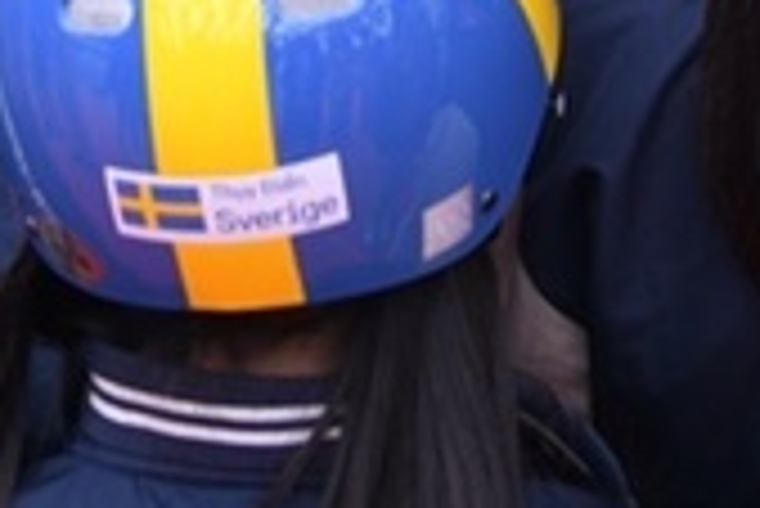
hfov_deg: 12.4
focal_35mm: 165
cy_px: -695
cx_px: 328
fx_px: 3486
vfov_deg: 7.8
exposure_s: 1/125
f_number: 4.5
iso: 320
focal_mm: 34
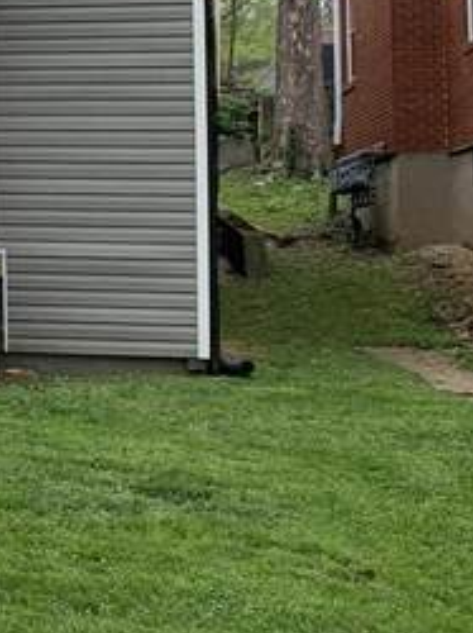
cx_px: -397
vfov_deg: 19.5
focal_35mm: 100
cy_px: 127
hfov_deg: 13.2
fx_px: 1825
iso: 25
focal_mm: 4.25
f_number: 1.8
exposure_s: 1/1634
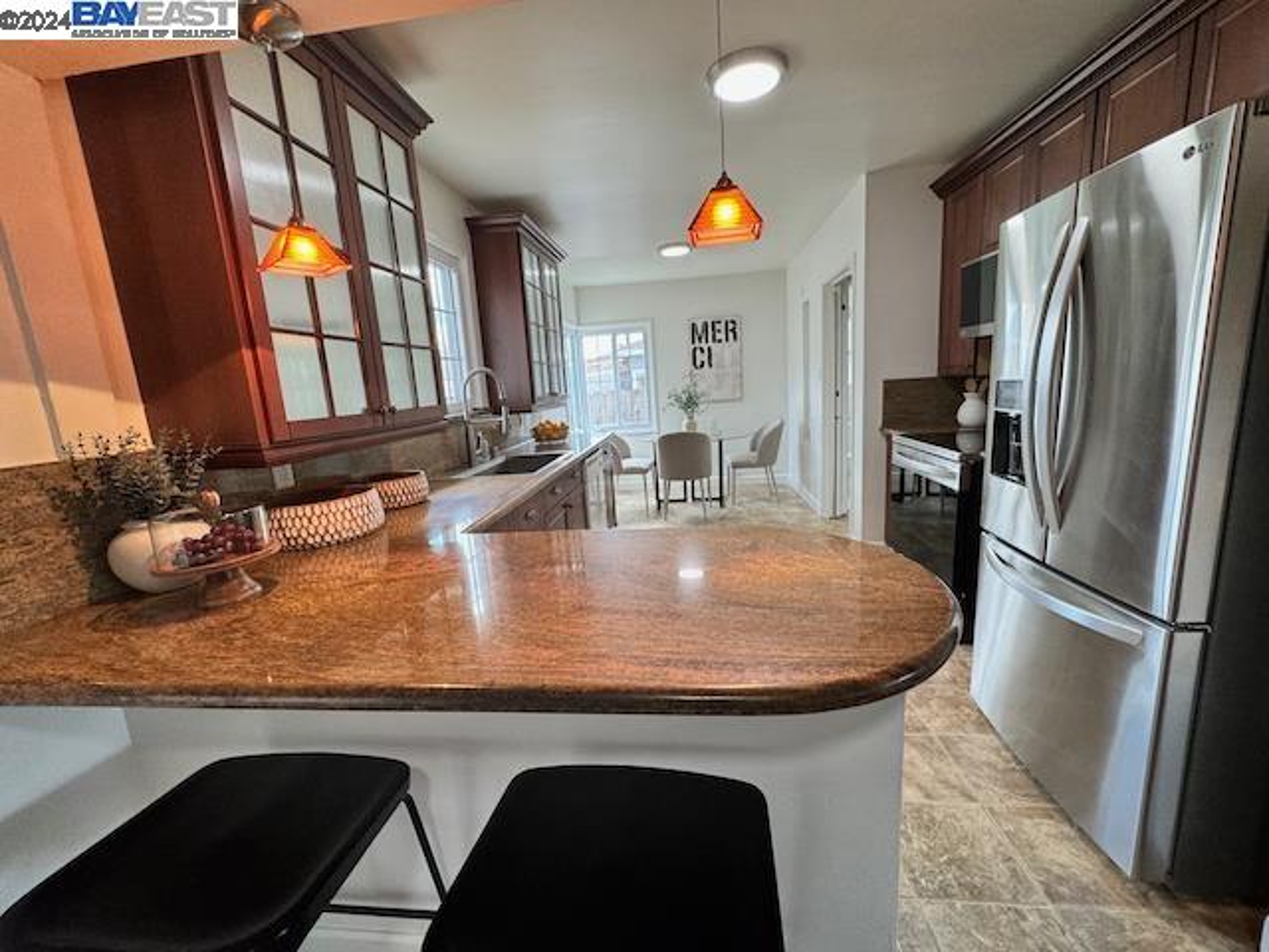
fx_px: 513
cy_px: 476
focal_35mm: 14
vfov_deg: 85.7
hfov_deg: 102.1
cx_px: 634
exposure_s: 1/120
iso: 160
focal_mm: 2.22
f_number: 2.2
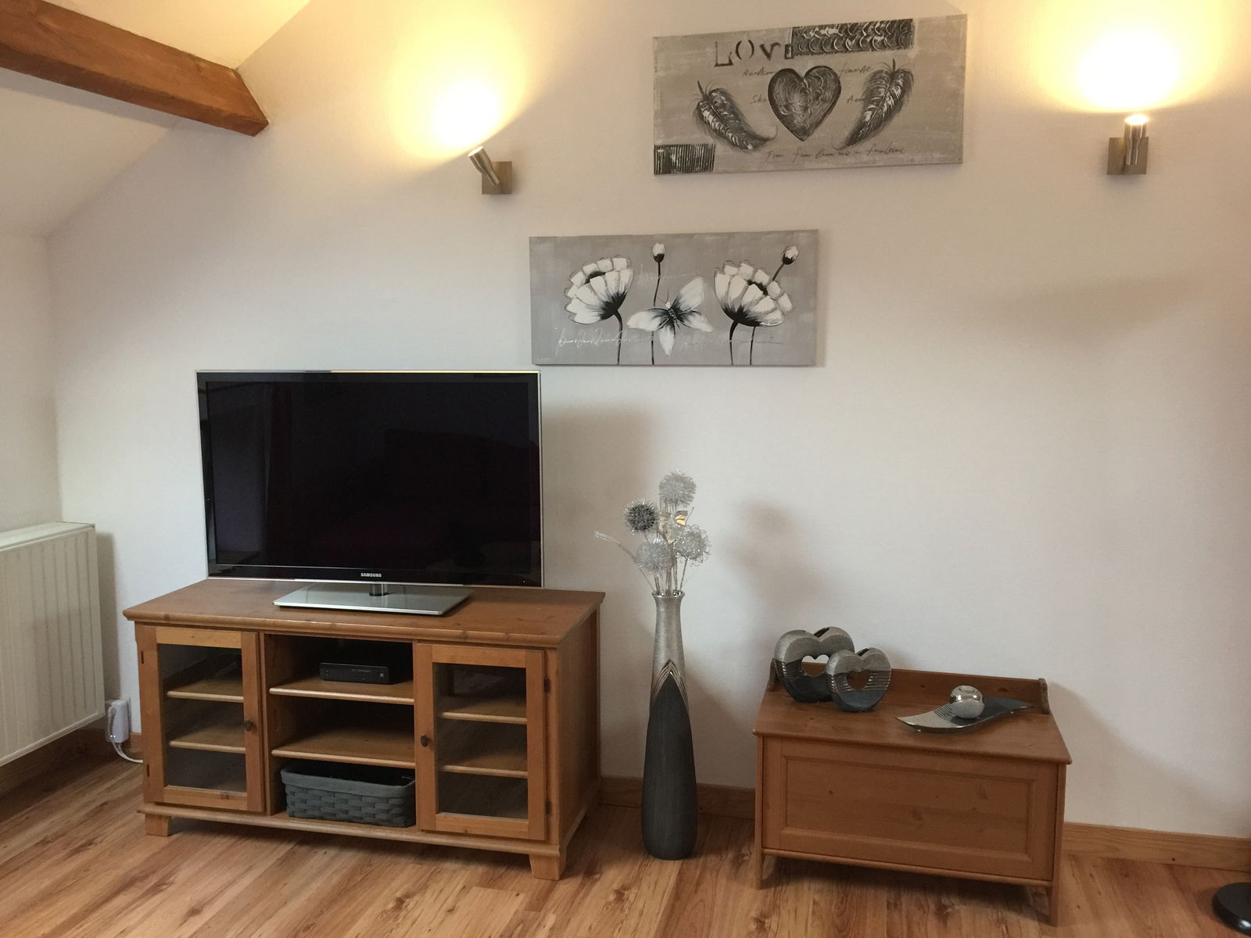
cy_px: 469
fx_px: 1048
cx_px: 626
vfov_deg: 48.2
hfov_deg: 61.7
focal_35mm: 29
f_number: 2.2
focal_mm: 4.15
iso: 125
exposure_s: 1/10
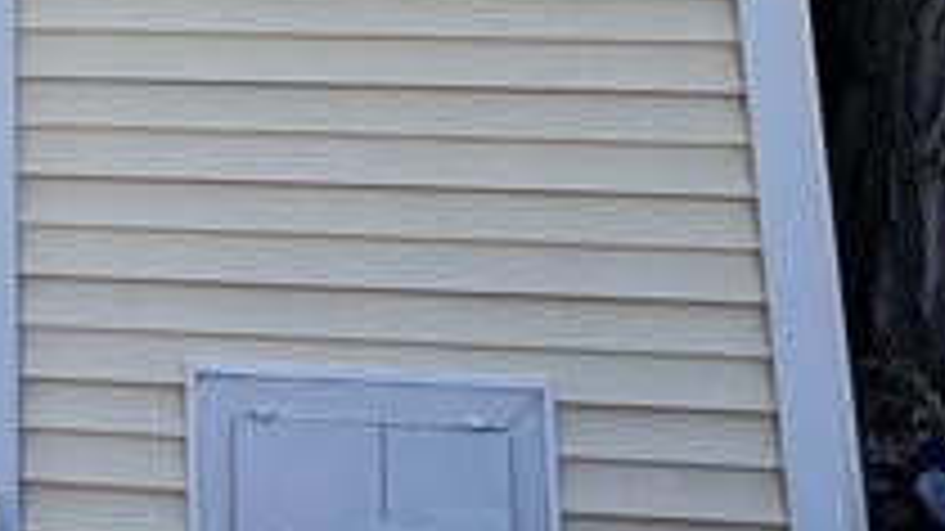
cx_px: 40
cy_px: -572
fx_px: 1729
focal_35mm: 69
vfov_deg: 14.2
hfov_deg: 29.0
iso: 32
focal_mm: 1.57
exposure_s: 1/1206
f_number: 1.8
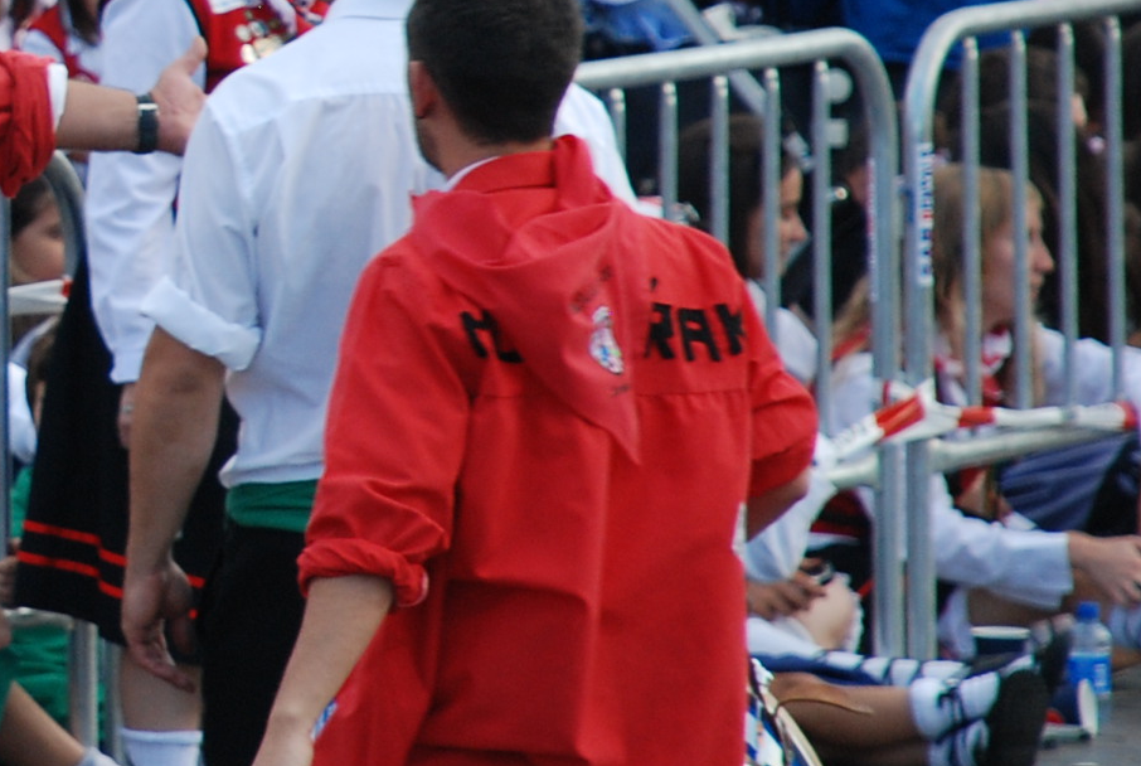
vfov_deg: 2.1
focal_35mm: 648
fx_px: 20566
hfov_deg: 3.2
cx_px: -500
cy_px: 50
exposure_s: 1/125
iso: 360
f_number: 5.6
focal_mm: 135
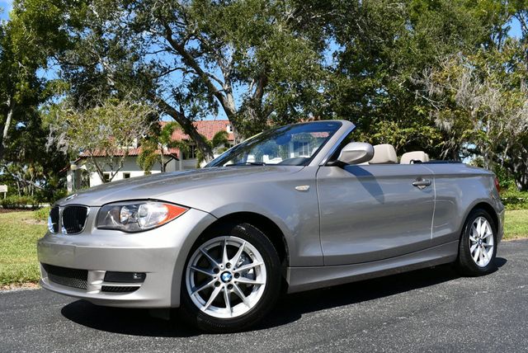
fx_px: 528
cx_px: 264
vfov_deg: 36.9
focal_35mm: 36
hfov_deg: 53.1
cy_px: 176
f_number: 8
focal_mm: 18
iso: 100
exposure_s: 1/250
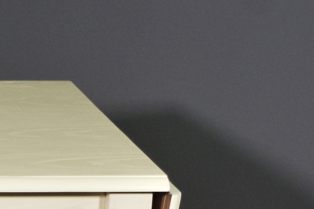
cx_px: -214
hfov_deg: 10.3
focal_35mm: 191
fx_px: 1666
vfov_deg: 7.1
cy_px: 320
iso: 800
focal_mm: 30.63
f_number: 4
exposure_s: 1/60
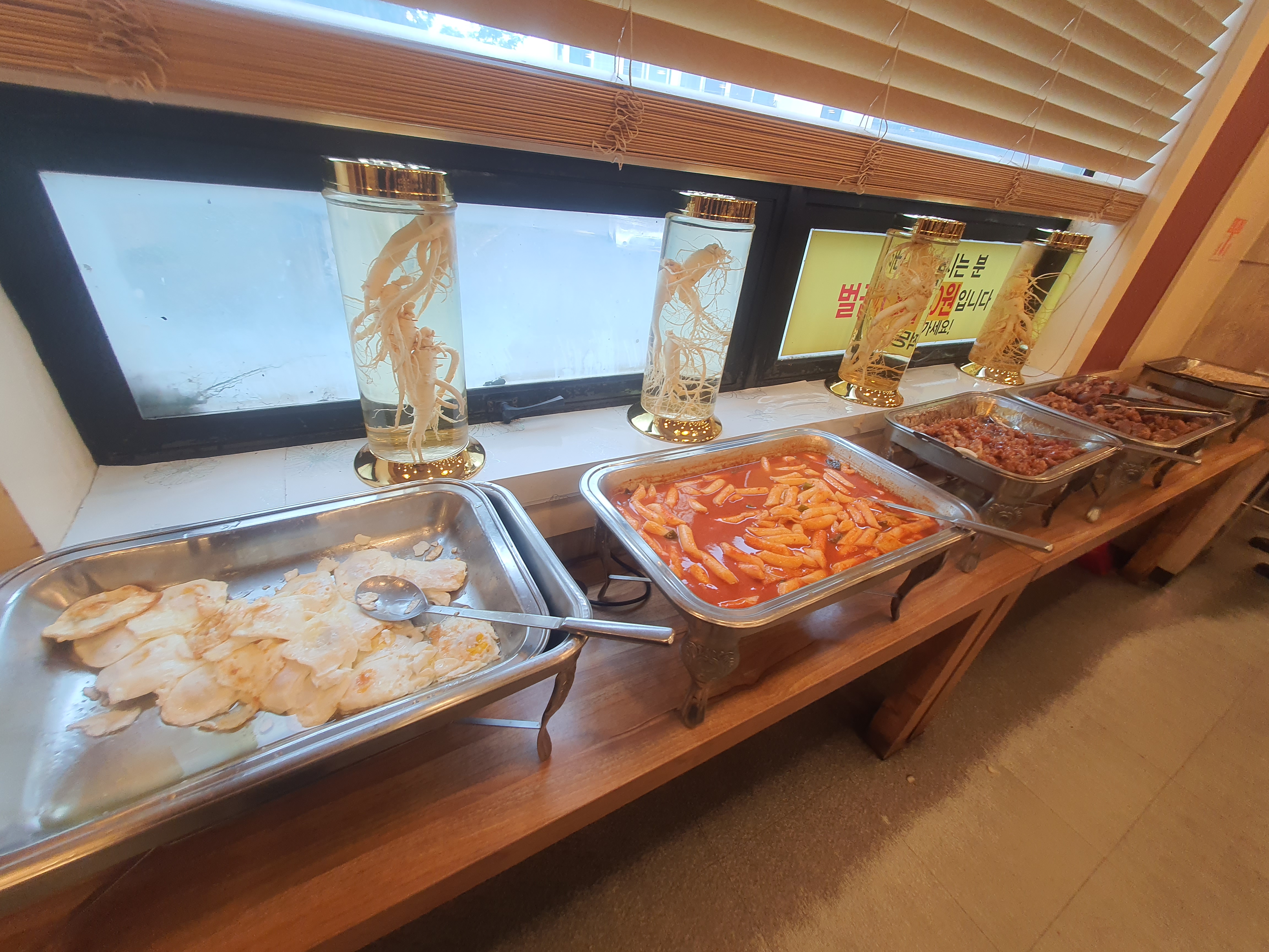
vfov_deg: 89.9
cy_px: 476
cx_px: 634
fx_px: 477
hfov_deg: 106.2
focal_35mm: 13
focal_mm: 1.8
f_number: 2.2
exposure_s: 1/60
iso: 64
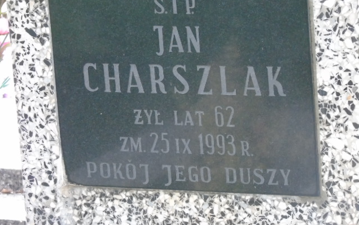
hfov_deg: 9.3
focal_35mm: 226
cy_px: 96
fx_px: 2212
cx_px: 180
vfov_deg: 5.8
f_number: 4.7
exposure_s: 1/125
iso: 800
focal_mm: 38
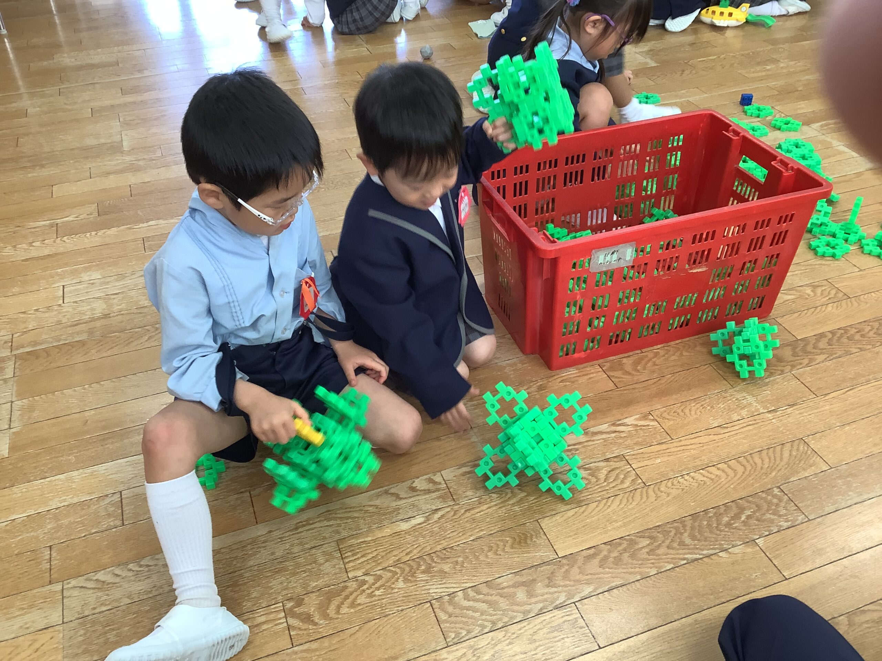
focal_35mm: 31
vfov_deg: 45.4
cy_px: 330
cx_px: 441
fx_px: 790
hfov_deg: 58.4
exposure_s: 1/50
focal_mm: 3.3
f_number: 2.4
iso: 100
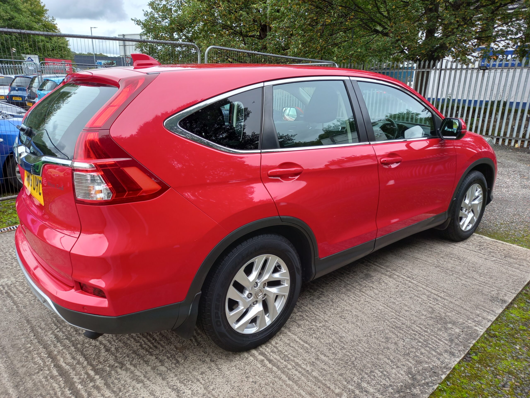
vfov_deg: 54.9
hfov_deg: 69.4
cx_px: 265
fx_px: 383
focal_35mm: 25
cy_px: 199
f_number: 2
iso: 32
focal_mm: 4.6
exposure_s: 1/60
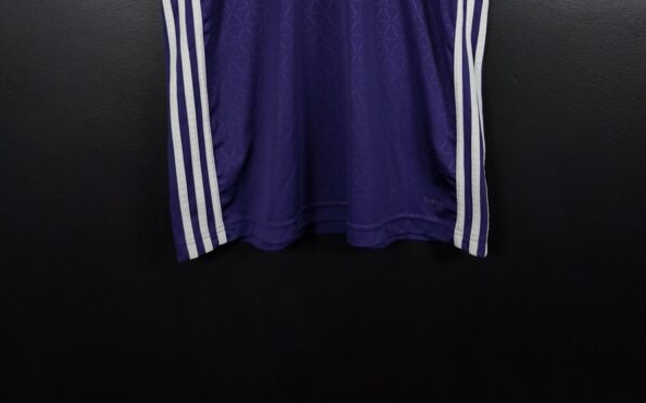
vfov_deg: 33.7
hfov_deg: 58.2
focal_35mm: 33
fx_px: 581
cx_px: 326
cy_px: -33
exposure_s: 1/160
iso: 400
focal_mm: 6.57
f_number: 1.6
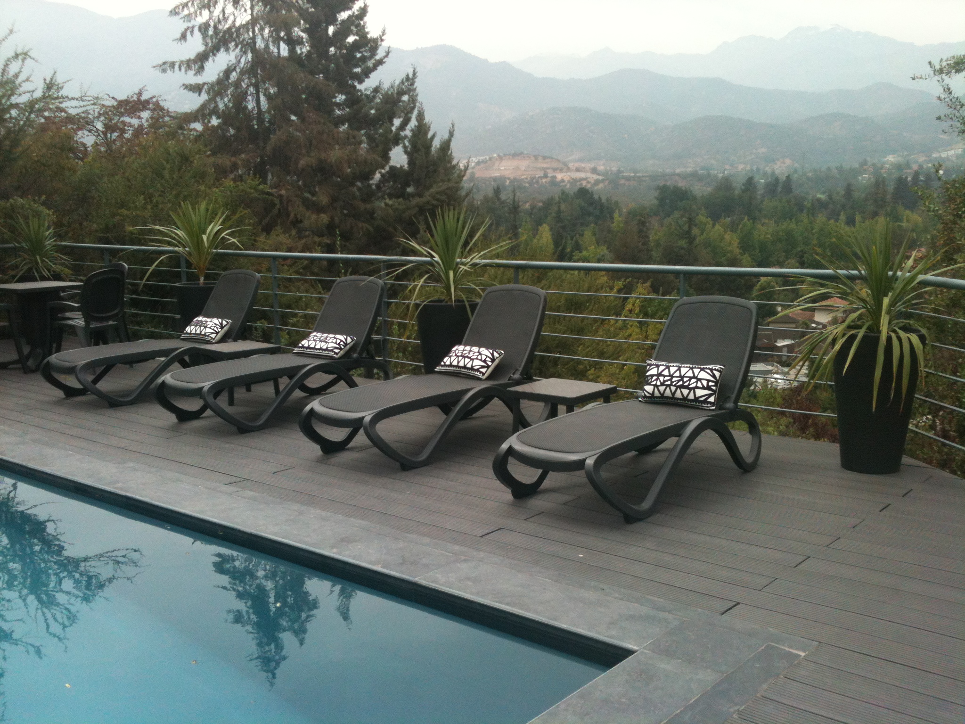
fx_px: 976
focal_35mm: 35
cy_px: 362
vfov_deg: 40.7
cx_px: 482
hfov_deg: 52.6
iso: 64
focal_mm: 3.85
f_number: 2.8
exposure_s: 1/786
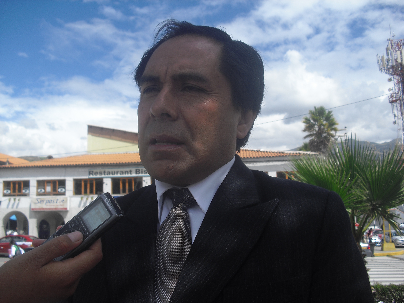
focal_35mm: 36
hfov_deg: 51.4
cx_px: 202
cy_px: 152
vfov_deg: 39.7
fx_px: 420
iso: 64
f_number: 7.8
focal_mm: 6.3
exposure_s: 1/160
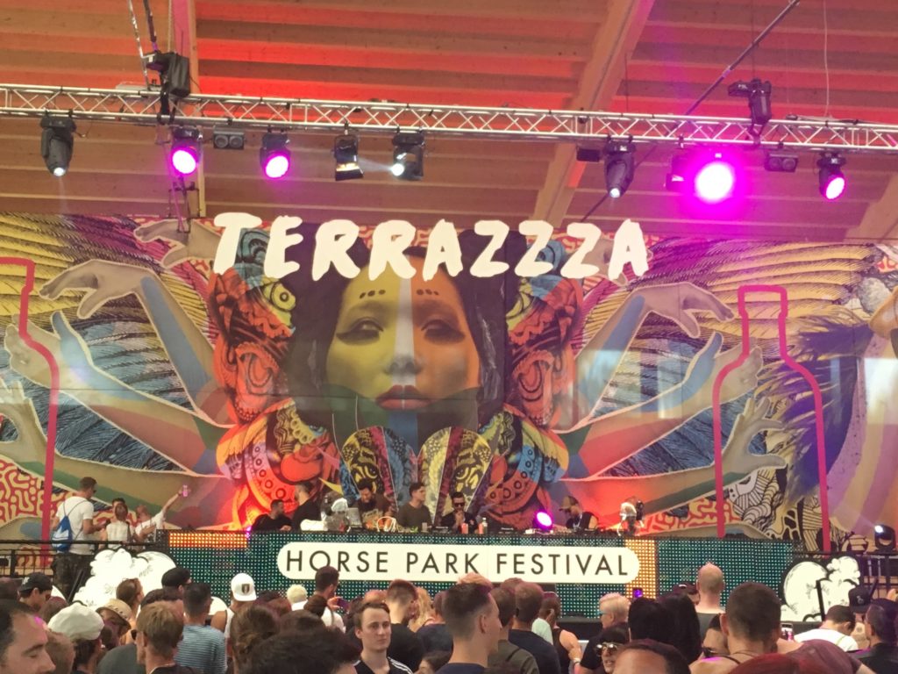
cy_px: 337
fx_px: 752
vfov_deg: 48.2
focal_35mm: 29
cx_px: 449
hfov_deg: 61.7
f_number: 2.2
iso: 64
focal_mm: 4.15
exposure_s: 1/33
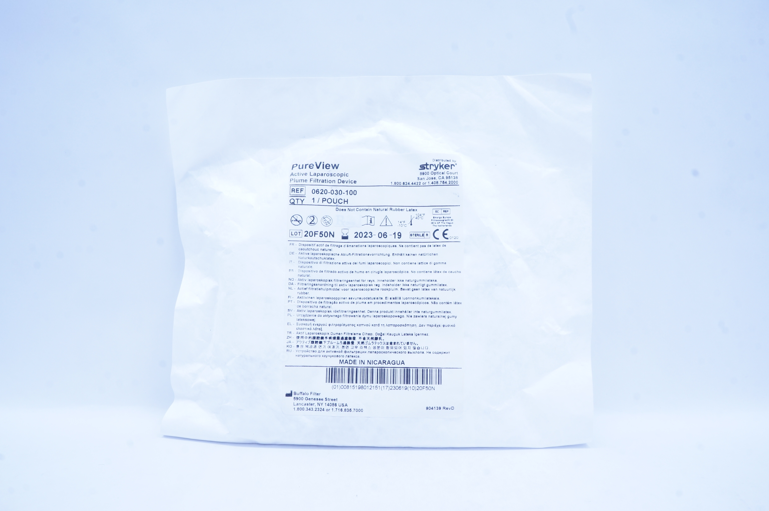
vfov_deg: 47.8
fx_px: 576
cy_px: 256
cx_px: 384
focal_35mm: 27
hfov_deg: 67.4
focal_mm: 18
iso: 400
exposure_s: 1/8
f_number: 16
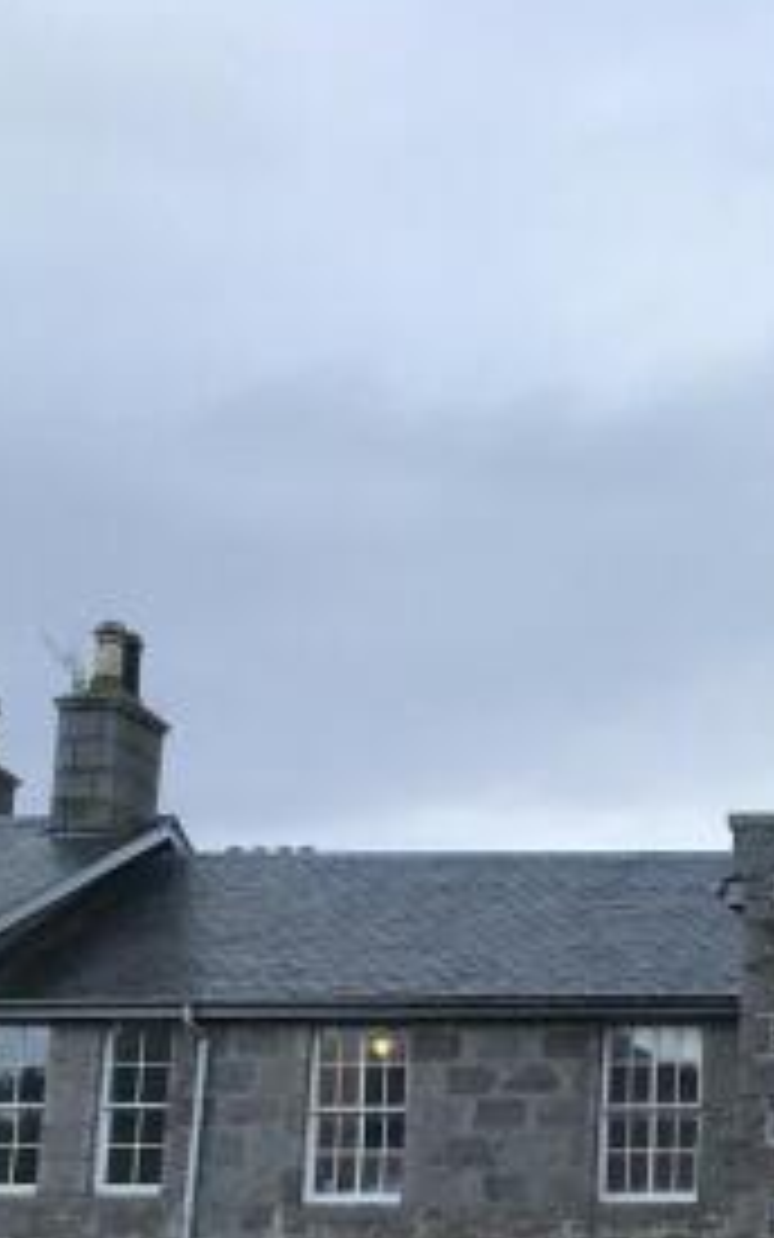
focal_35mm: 63
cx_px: 1141
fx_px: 2125
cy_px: 961
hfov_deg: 18.4
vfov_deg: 31.7
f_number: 1.8
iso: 20
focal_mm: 3.99
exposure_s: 1/235
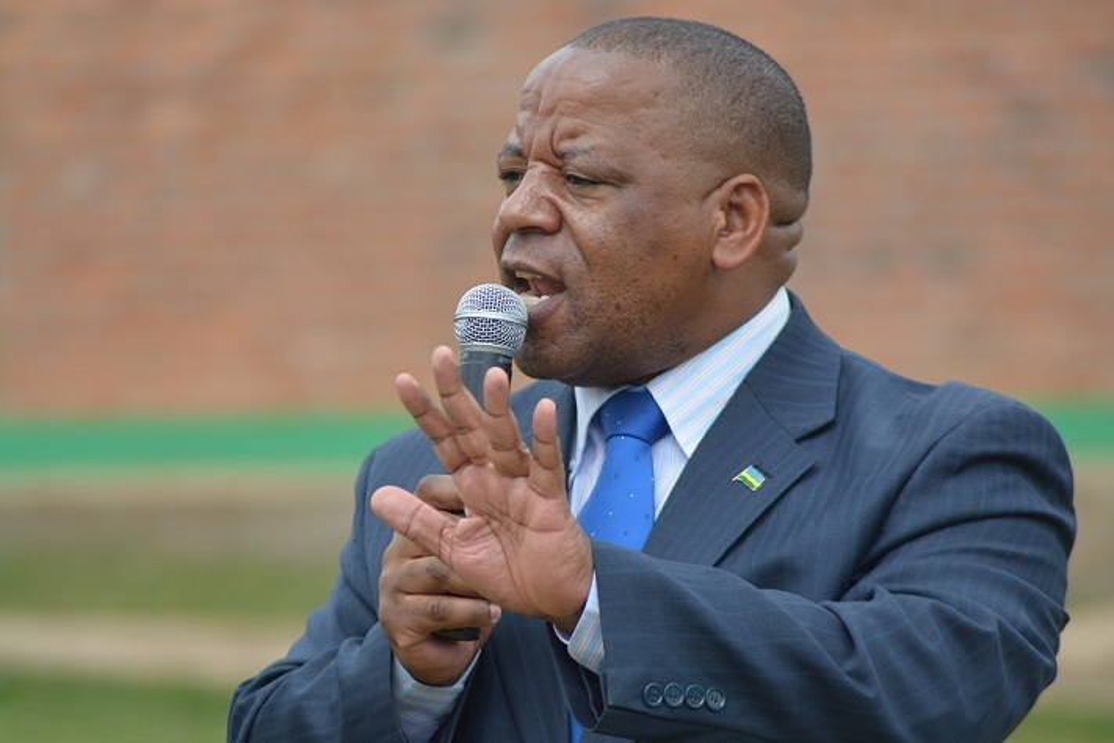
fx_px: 8818
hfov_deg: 7.2
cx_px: 557
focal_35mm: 285
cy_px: 372
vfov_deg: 4.8
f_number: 4.8
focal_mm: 190
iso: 400
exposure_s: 1/1250
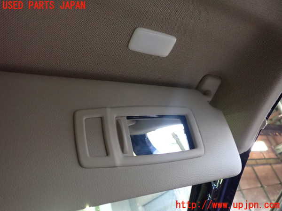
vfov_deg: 46.8
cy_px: 106
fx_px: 244
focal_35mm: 30
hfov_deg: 60.0
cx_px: 141
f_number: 2.3
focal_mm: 5.4
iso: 1250
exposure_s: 1/30
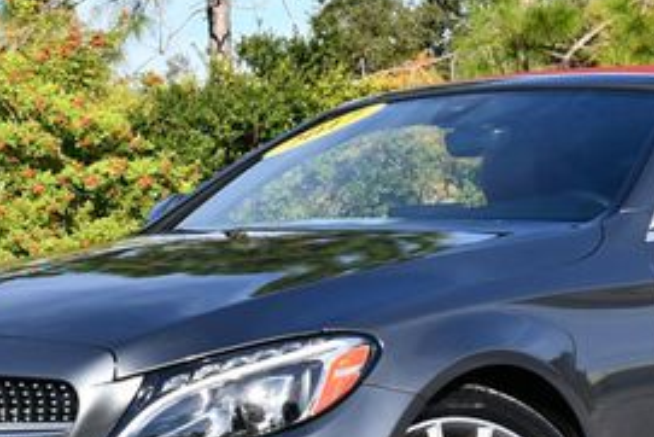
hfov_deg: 15.0
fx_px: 2490
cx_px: 398
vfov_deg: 10.0
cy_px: 254
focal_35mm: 137
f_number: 8
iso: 110
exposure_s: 1/250
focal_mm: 29
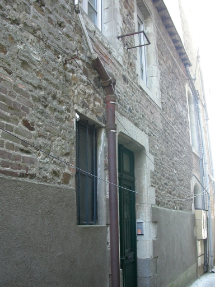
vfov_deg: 49.0
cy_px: 144
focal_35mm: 38
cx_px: 108
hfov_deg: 37.7
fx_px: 315
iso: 100
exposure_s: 1/33.3
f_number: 2.6
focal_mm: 7.85
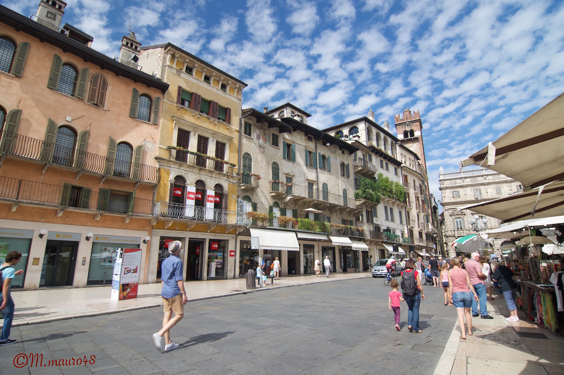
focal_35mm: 18
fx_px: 282
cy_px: 188
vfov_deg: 67.3
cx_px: 282
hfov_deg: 90.1
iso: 100
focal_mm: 12
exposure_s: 1/60
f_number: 8
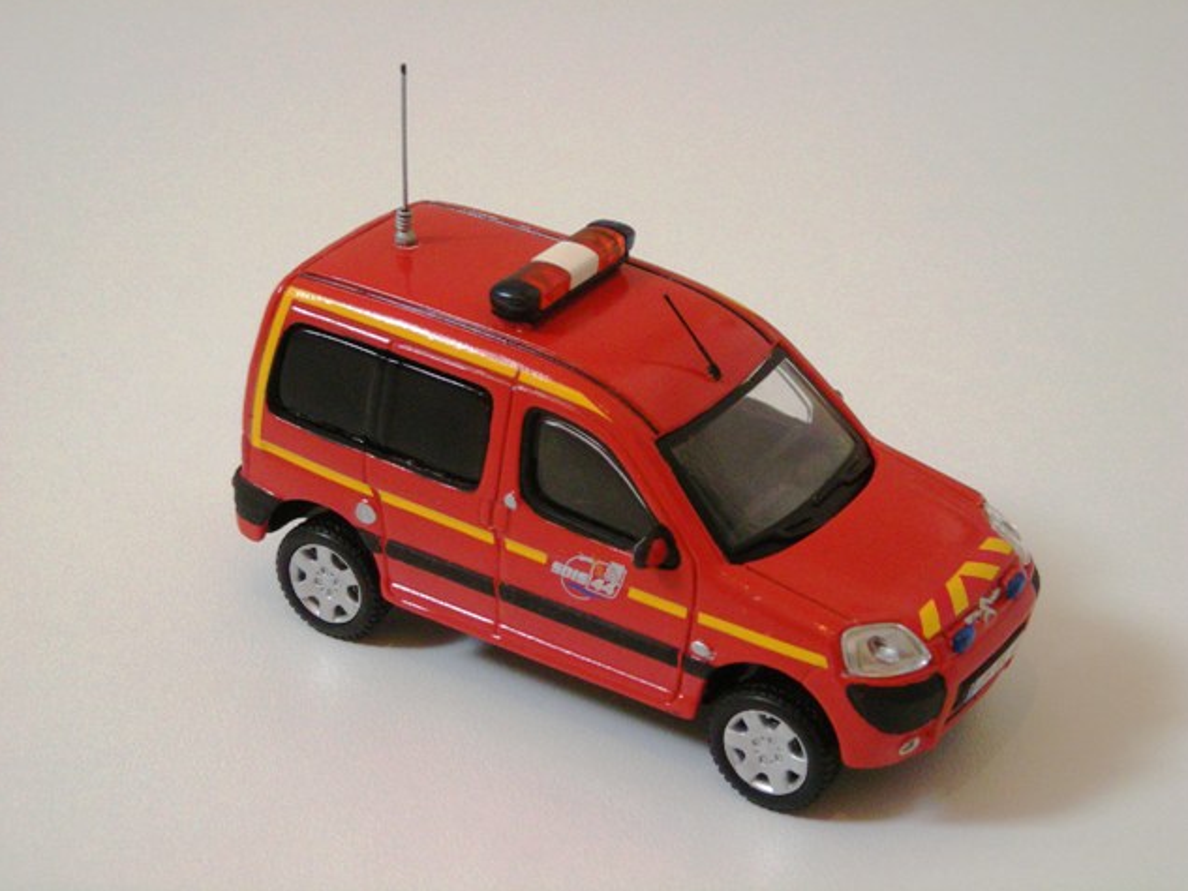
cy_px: 443
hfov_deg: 20.6
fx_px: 3261
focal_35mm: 95
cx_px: 599
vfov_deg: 15.6
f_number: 4.4
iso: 384
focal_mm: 15.3
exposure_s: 1/60
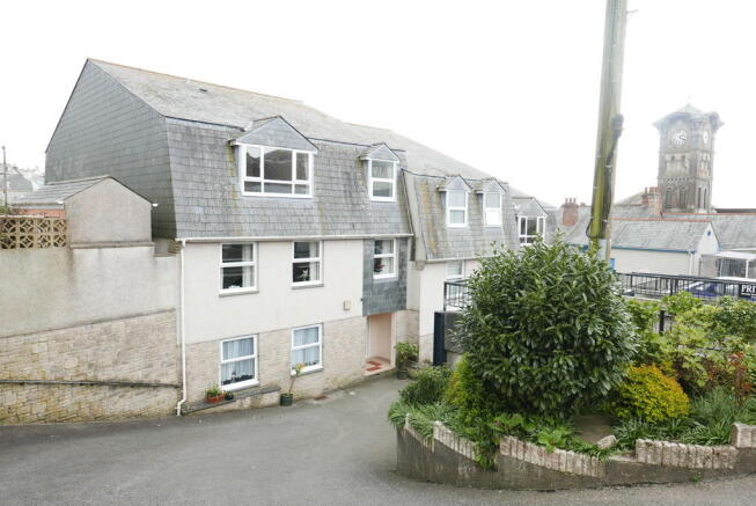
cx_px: 378
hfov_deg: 73.7
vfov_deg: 53.3
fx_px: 505
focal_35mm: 24
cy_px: 253
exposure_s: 1/125
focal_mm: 10.9
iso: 200
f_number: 4.5
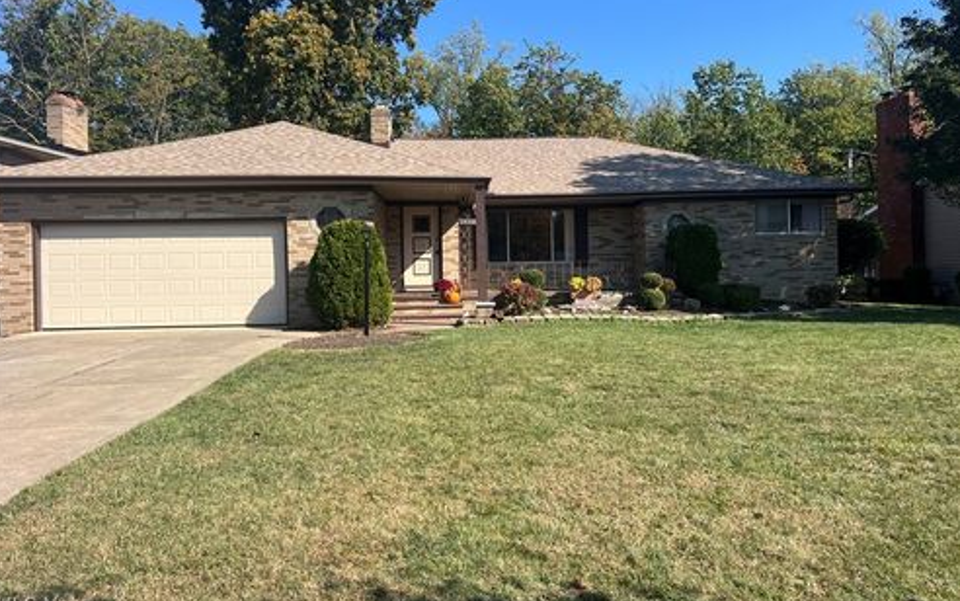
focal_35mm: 28
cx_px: 478
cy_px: 260
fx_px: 733
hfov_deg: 66.4
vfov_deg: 44.5
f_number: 1.5
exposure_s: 1/2762
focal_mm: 5.7
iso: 50
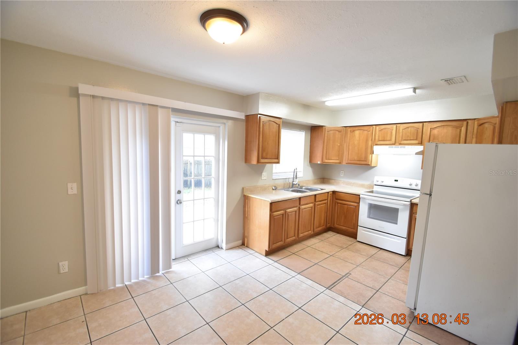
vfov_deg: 77.3
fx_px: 216
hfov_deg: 100.4
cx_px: 259
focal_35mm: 15
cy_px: 172
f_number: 3.5
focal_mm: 10
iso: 800
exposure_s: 1/45
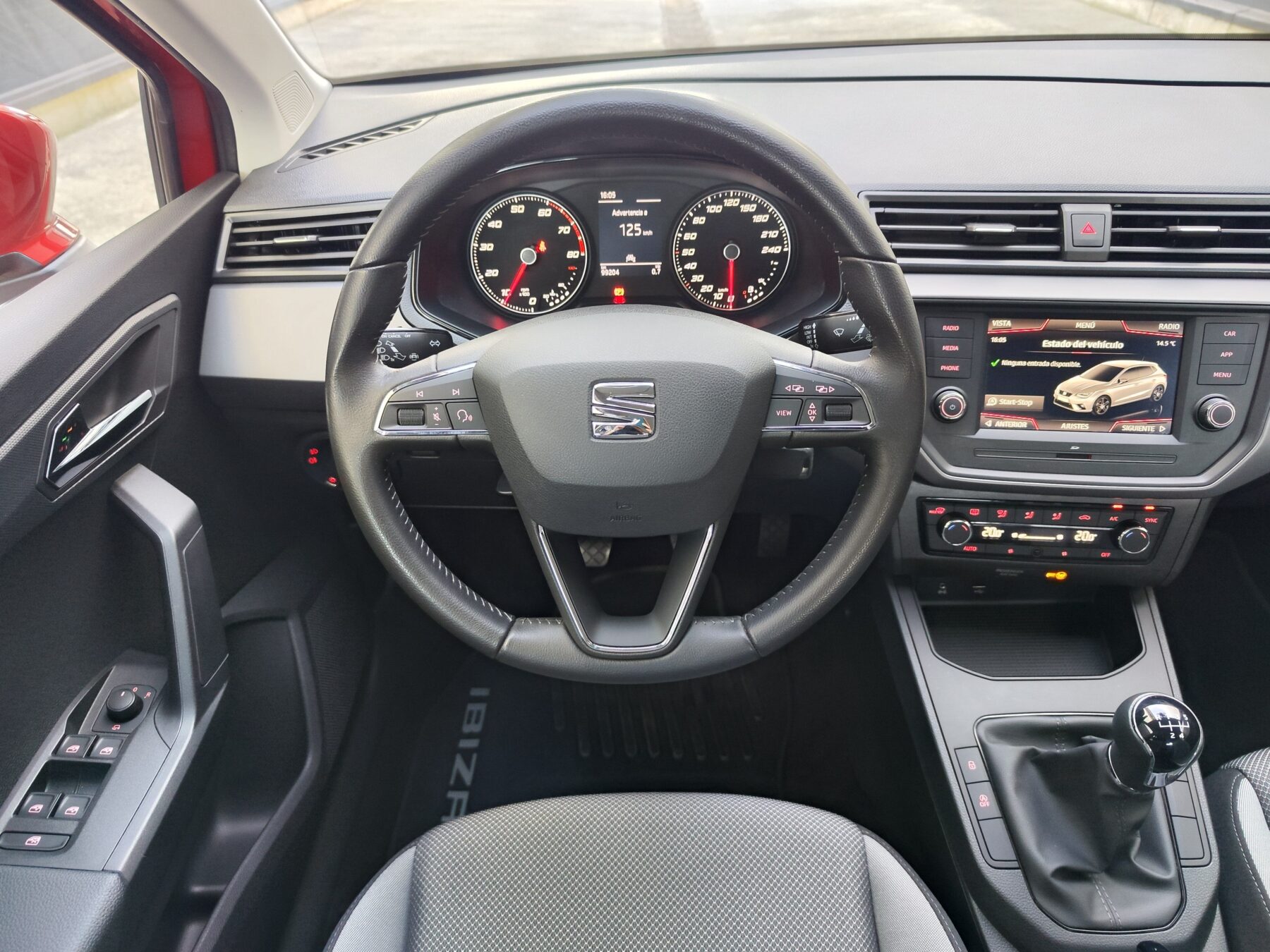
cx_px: 635
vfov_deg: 58.9
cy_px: 476
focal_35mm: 23
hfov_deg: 73.9
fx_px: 844
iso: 442
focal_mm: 7.01
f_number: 1.69
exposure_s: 1/50
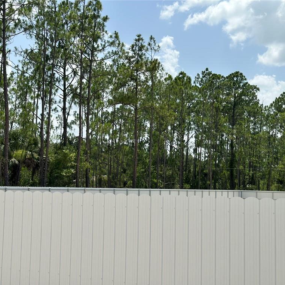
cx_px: 153
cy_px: 143
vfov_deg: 30.0
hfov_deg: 30.0
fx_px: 531
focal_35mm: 57
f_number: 1.78
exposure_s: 1/6623
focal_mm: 6.86
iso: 100
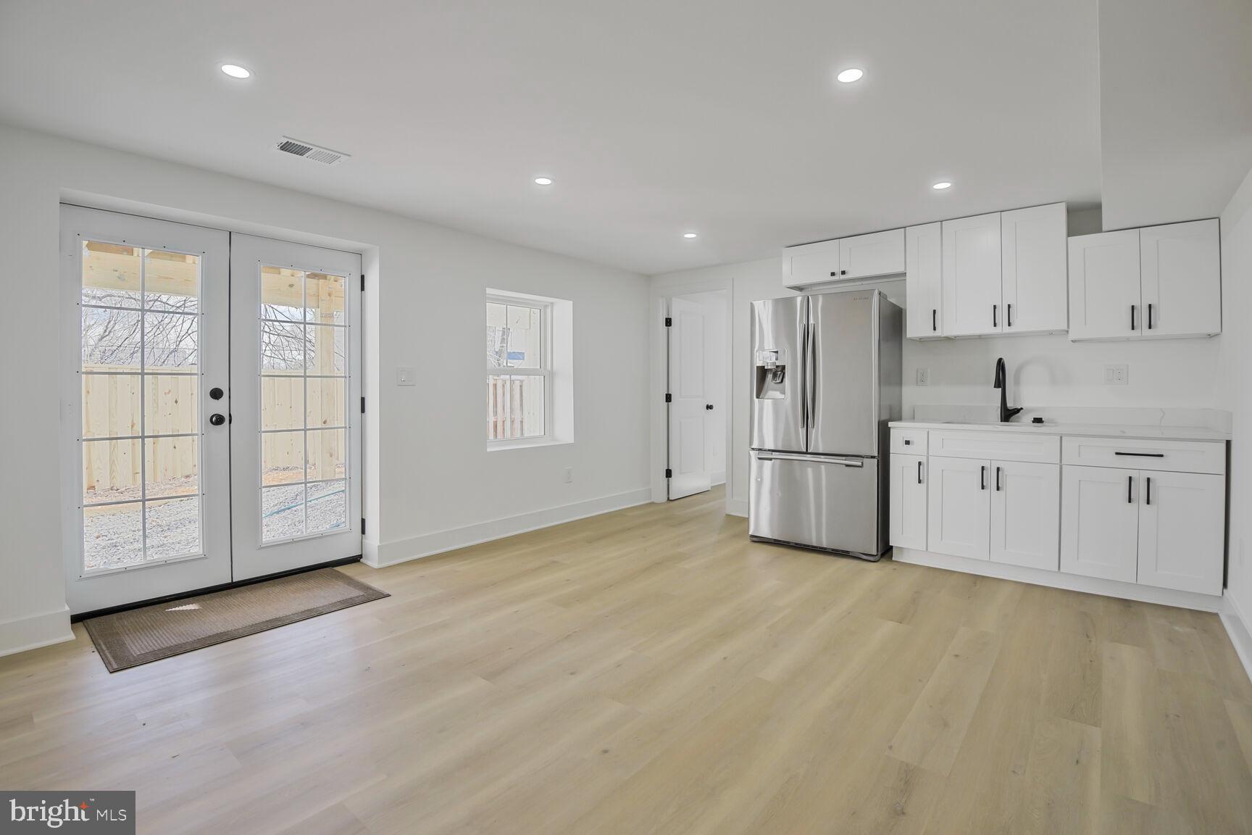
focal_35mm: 16
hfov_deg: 96.7
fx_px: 556
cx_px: 626
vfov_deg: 73.7
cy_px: 418
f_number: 8
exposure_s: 1/8
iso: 400
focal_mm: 16
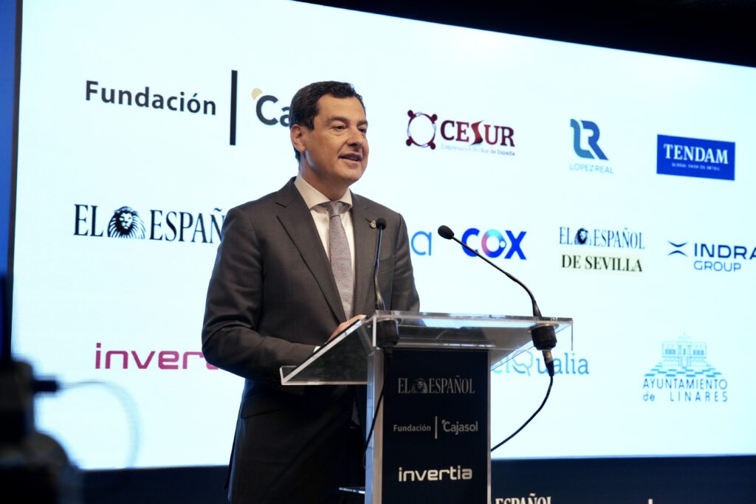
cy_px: 252
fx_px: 1470
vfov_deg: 19.5
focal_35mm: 70
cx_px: 378
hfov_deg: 28.8
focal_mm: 70
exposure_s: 1/160
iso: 2500
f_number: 4
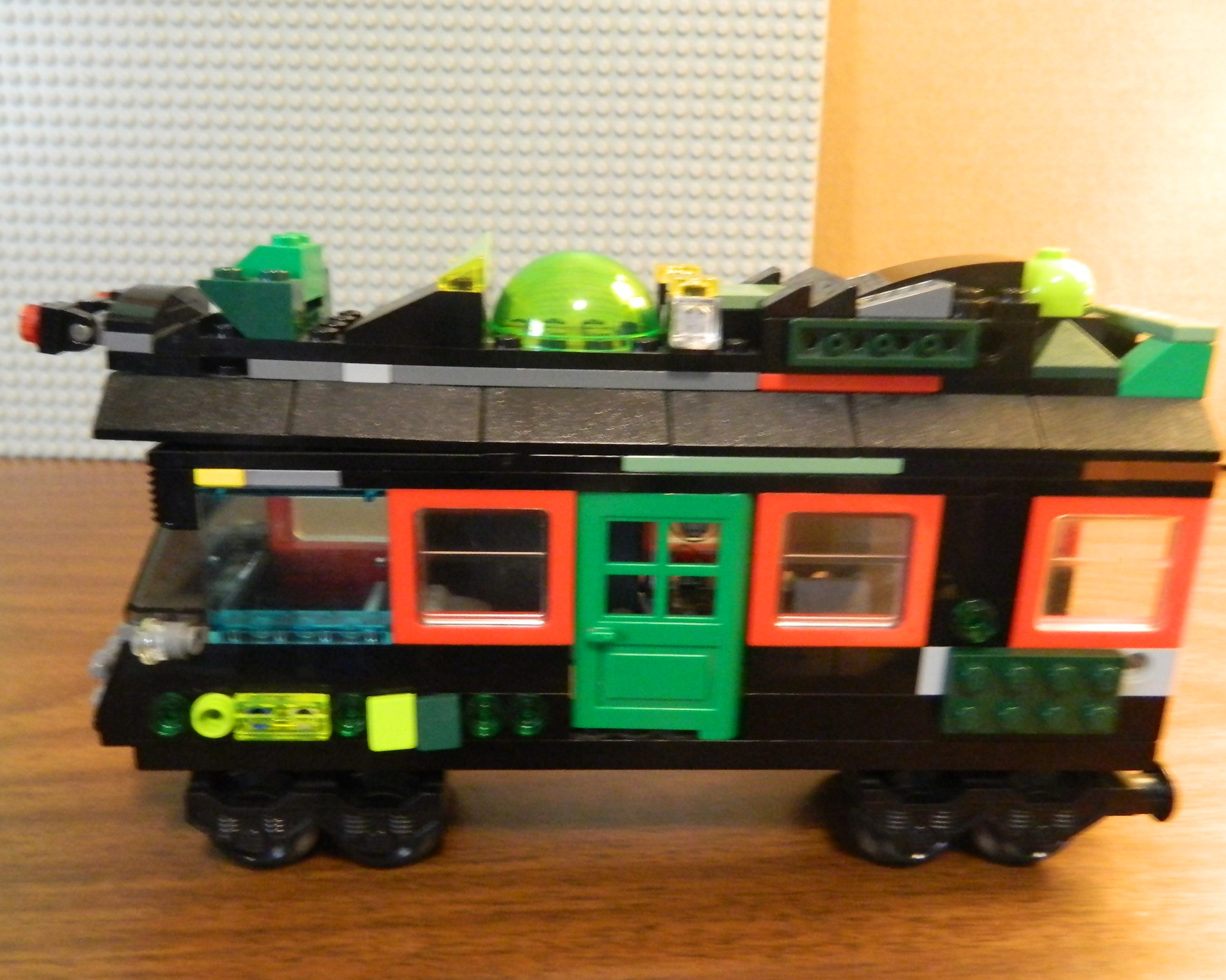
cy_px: 496
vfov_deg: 53.2
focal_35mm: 27
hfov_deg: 64.0
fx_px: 980
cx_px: 589
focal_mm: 4.5
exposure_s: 1/10
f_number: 3.1
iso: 640
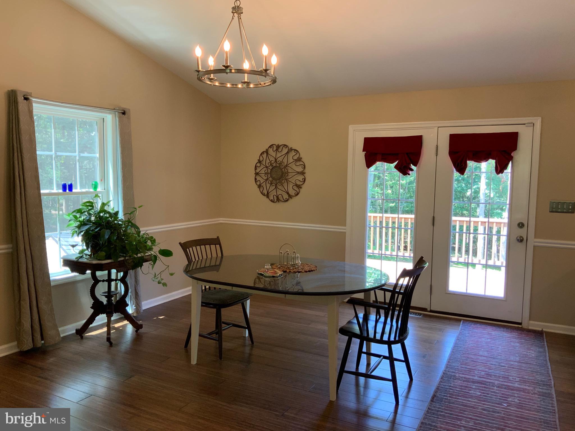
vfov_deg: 48.2
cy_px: 216
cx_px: 288
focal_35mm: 29
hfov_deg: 61.7
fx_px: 482
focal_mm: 3
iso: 64
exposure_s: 1/60
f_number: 1.8
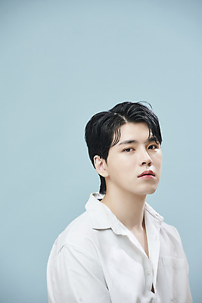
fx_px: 1219
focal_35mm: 145
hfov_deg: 9.5
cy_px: 152
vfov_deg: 14.1
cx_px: 101
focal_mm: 145
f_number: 5.6
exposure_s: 1/125
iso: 50
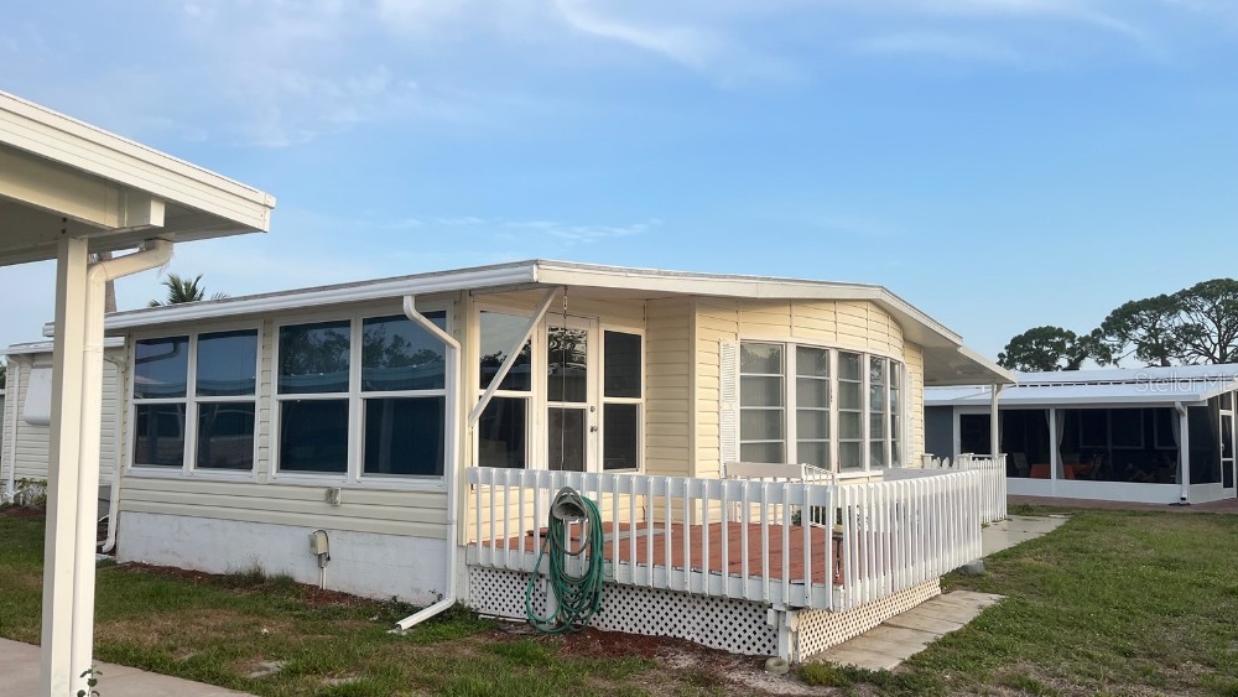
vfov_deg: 40.2
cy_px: 381
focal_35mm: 29
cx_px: 618
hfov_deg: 66.1
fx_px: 952
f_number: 1.6
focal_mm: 5.1
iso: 50
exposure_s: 1/1580
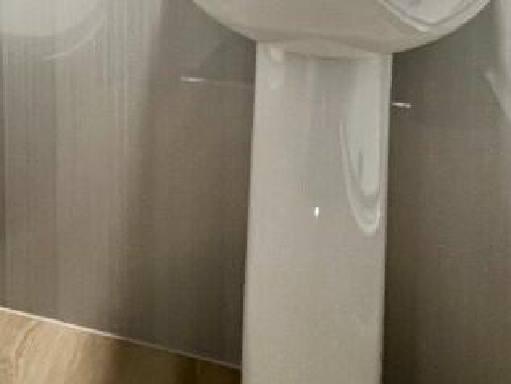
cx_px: 155
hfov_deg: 43.9
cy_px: -181
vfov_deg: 26.1
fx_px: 620
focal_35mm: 42
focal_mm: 1.57
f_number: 1.8
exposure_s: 1/99
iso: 200
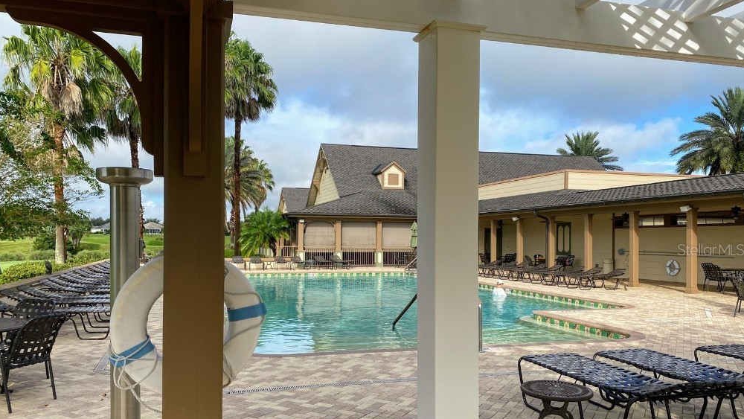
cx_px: 367
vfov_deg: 40.0
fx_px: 572
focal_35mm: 29
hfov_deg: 66.1
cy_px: 249
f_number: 1.8
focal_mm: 4.25
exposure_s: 1/1996
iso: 32
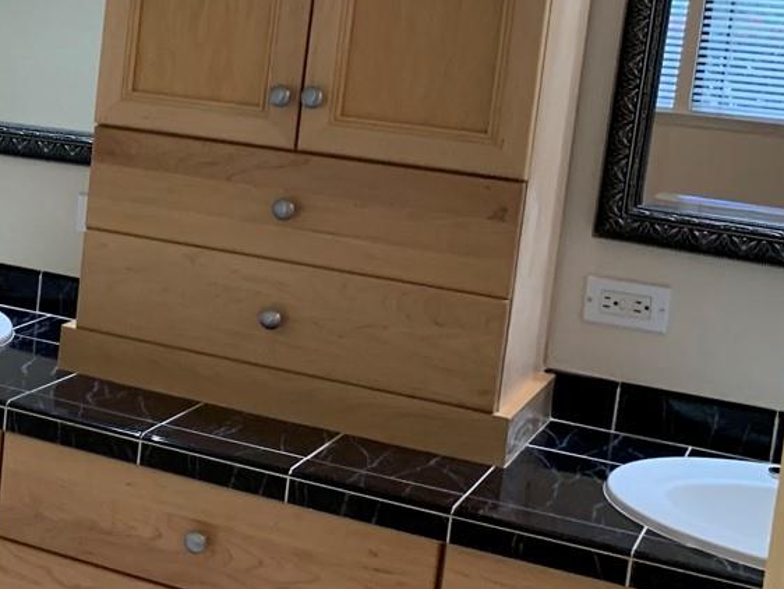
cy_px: 177
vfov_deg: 19.8
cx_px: -190
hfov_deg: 23.7
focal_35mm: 74
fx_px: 1677
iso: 160
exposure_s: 1/60
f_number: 1.8
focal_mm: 4.25
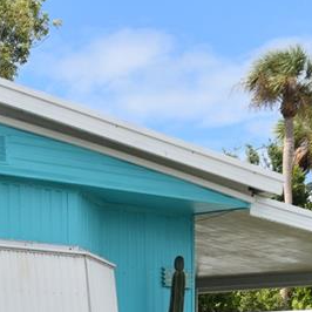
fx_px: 1499
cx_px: -191
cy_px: 378
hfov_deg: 11.3
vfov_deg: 11.6
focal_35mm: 147
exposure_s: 1/400
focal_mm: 30
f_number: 10
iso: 200
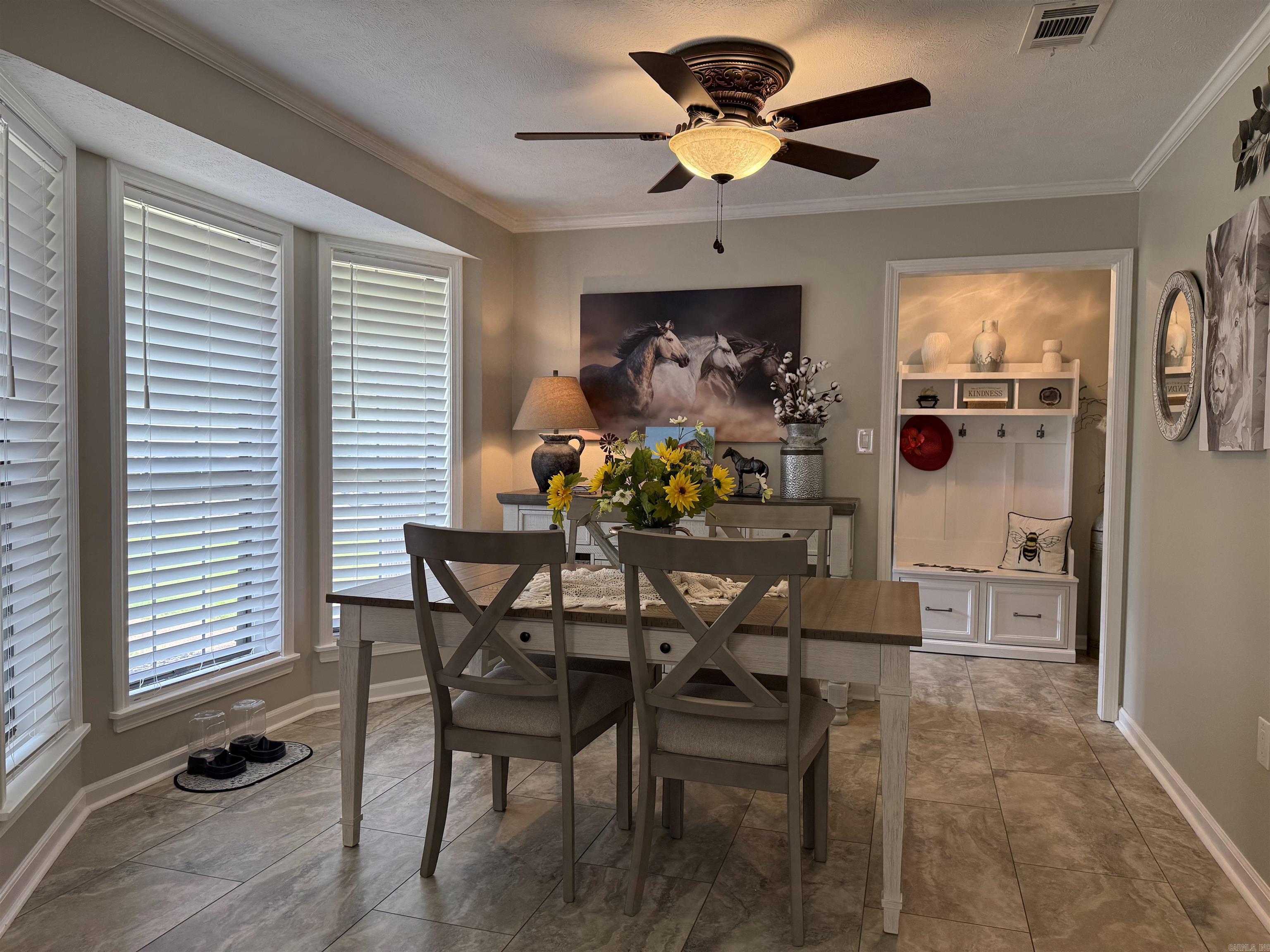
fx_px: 881
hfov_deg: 71.6
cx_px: 635
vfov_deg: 56.8
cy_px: 476
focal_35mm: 24
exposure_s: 1/120
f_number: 1.78
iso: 125
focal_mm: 6.76
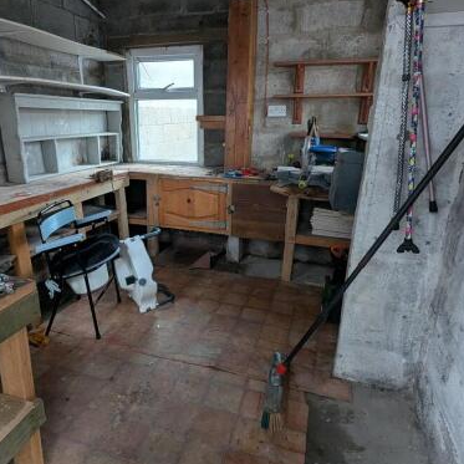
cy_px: 227
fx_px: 334
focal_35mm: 22
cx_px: 211
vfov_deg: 69.6
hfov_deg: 69.5
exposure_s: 1/44.3
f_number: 2.2
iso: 295
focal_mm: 2.35
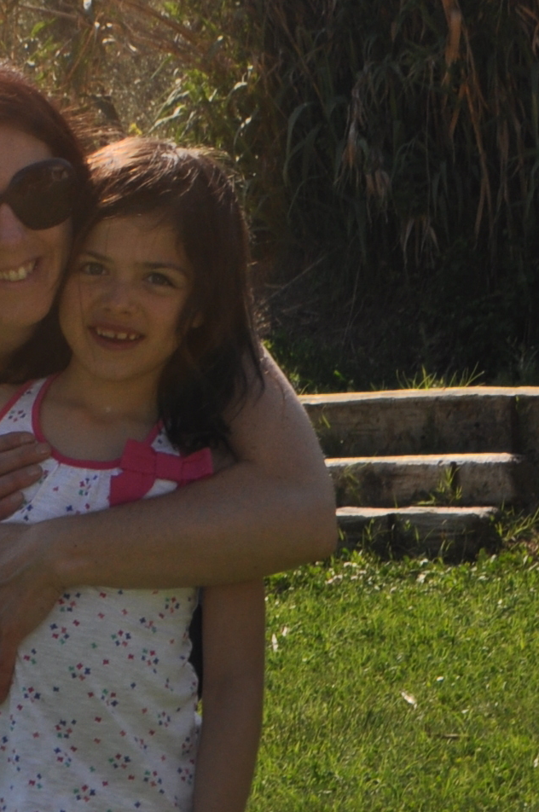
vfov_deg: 7.4
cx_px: -87
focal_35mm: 279
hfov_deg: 4.9
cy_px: 281
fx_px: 6277
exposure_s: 1/200
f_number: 13
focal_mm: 55
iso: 200
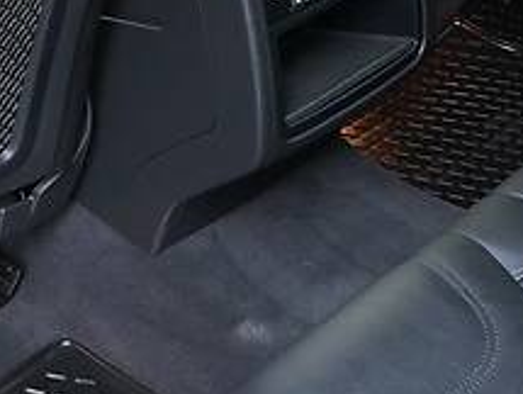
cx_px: 404
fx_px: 1574
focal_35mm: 104
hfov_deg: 18.7
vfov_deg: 14.2
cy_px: 80
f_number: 1.8
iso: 100
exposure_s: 1/9
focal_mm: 4
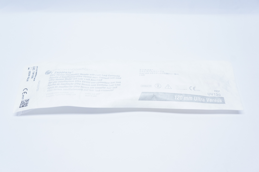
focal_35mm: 42
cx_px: 130
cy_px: 86
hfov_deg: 46.4
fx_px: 302
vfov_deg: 31.8
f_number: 6.3
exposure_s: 1/50
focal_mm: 28
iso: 800
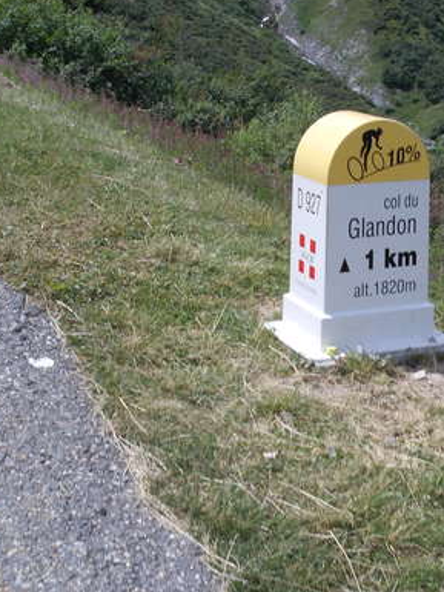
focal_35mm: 67
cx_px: 324
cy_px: 341
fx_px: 1145
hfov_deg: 21.8
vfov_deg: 28.9
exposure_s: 1/250
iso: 80
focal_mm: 6.1
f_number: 6.5
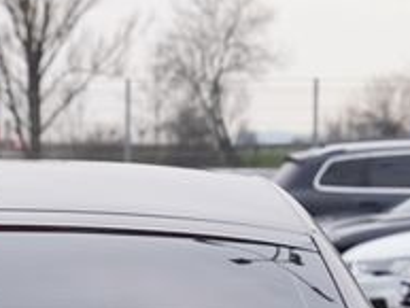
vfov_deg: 6.0
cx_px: -32
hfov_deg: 8.2
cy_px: 638
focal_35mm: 240
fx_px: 2844
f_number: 5
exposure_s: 1/160
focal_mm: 47
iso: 100
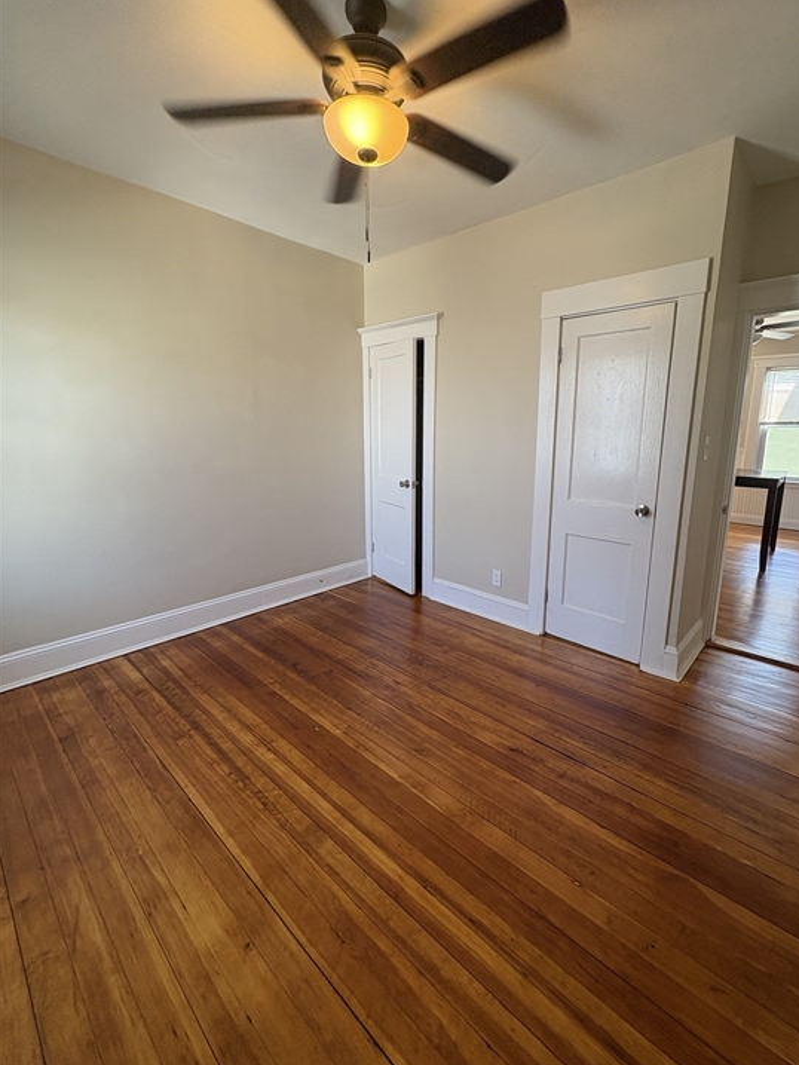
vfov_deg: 98.1
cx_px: 426
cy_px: 509
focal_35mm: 15
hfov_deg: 81.7
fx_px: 461
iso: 125
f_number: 2.2
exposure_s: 1/60
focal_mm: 2.22
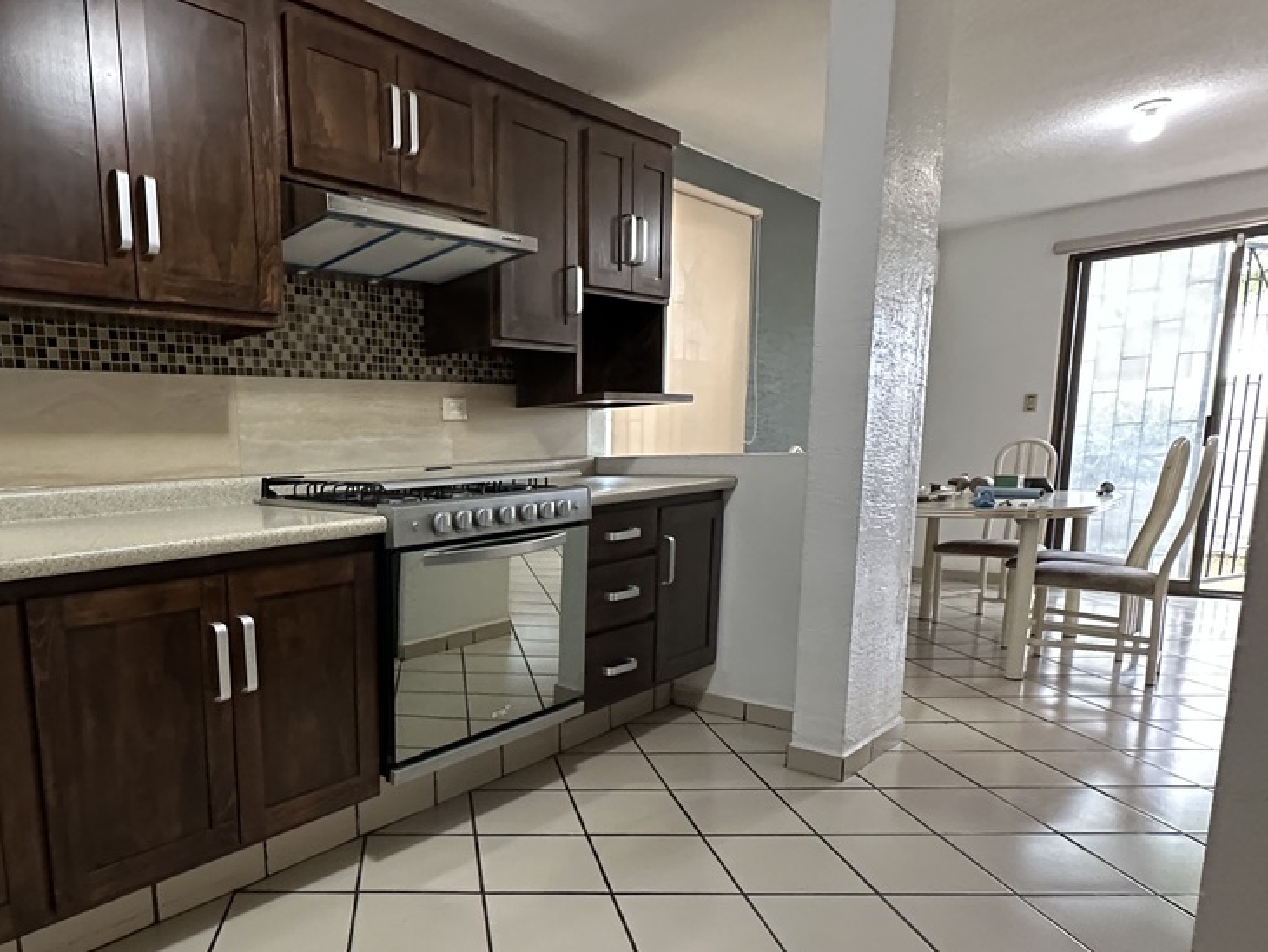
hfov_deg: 70.3
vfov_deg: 58.2
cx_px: 363
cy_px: 592
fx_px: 843
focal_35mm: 23
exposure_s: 1/60
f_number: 2.2
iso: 640
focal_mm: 2.22
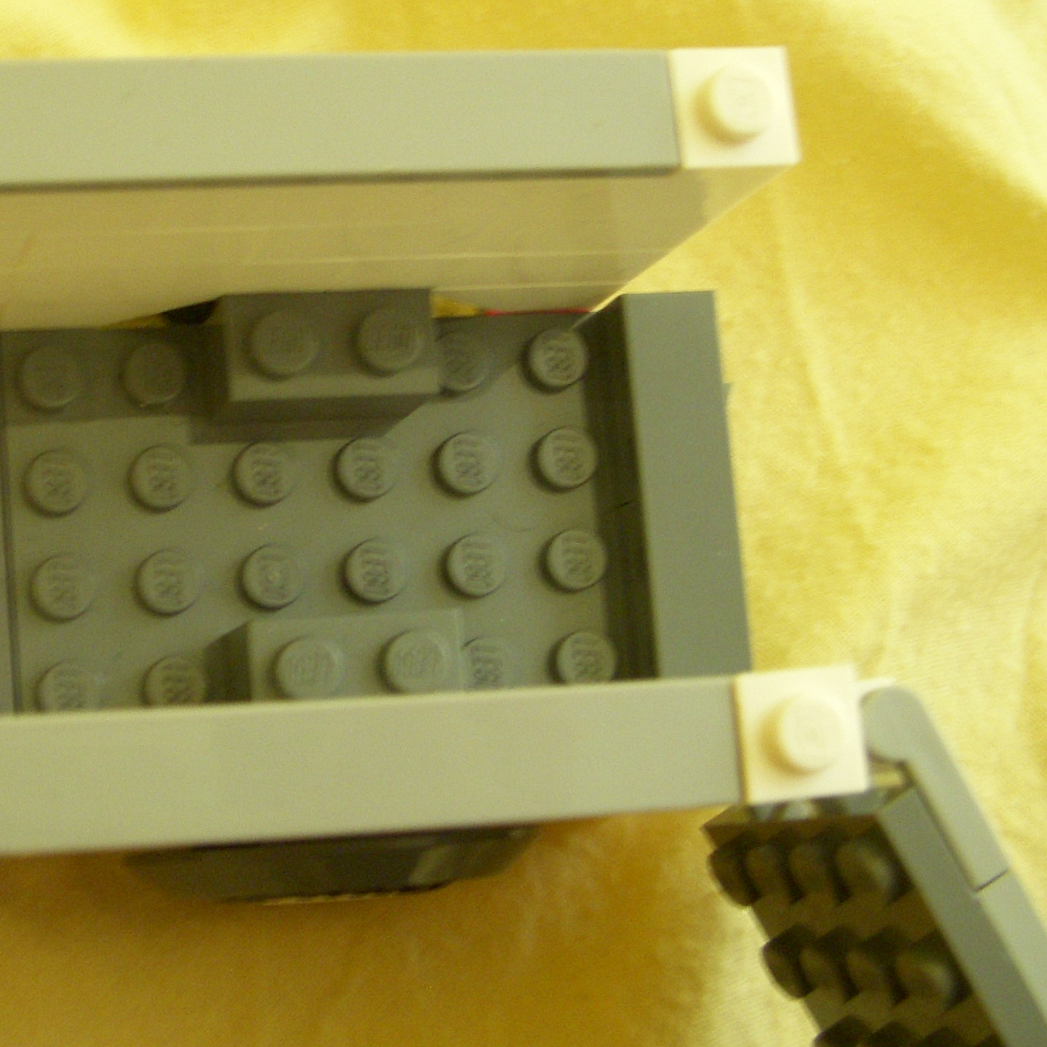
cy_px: 426
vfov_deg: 24.0
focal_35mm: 72
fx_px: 2464
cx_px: 135
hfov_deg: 23.4
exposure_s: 1/10
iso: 200
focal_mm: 6.3
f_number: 3.3
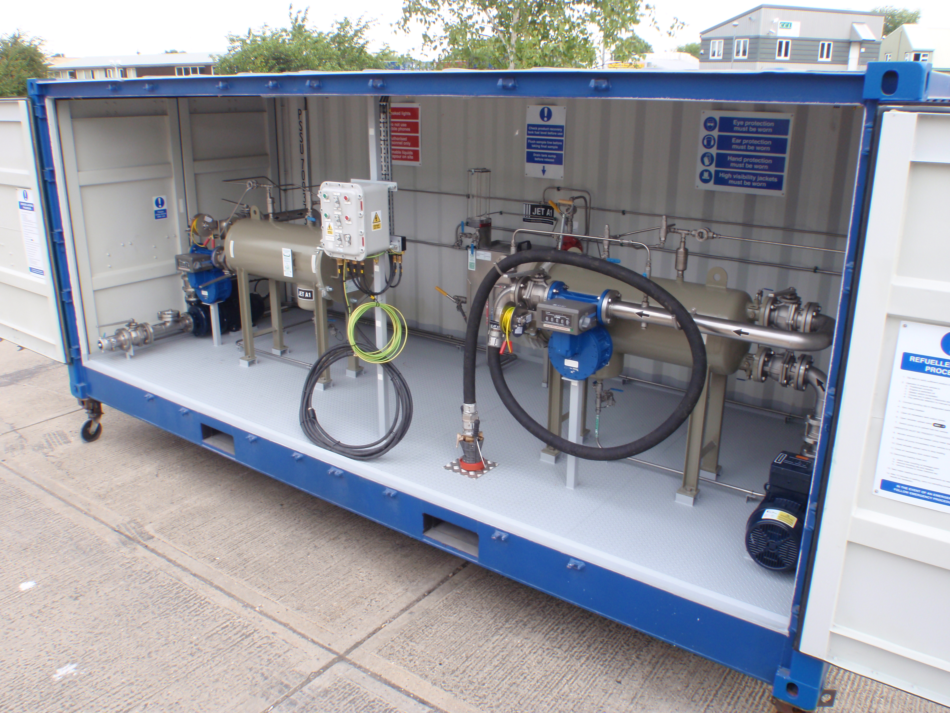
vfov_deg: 49.7
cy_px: 356
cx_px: 475
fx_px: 768
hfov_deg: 63.4
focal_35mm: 28
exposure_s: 1/40
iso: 64
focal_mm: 5
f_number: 3.5
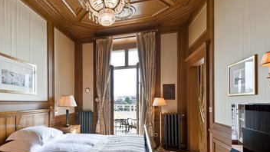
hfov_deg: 85.1
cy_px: 99
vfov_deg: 54.9
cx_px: 103
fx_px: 143
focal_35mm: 20
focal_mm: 14
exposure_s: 1/30
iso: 200
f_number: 7.1
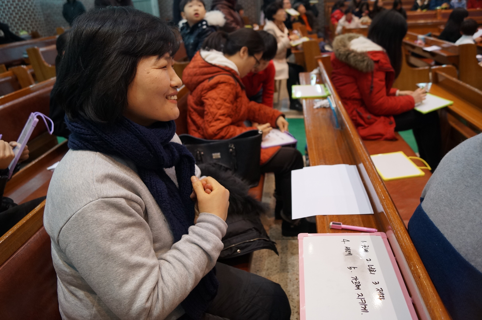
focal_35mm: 27
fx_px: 361
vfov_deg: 47.8
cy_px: 160
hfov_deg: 67.5
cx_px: 241
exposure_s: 1/60
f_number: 4
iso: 500
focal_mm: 18
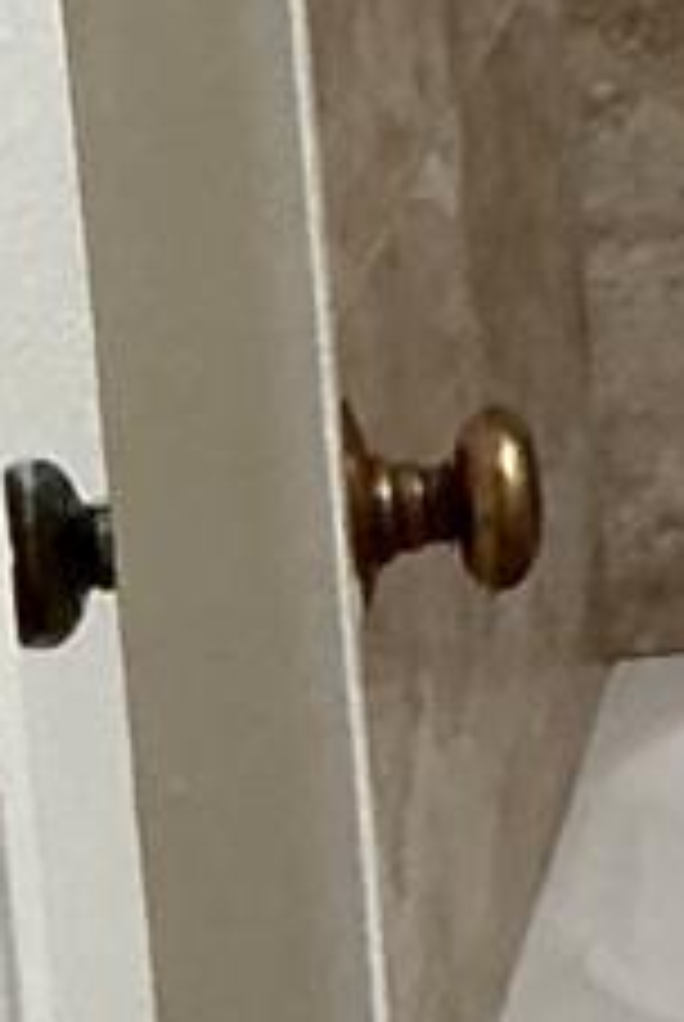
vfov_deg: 10.2
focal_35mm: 199
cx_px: 2194
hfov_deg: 6.3
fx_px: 5654
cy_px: -171
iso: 100
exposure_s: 1/60
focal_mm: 3
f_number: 1.8
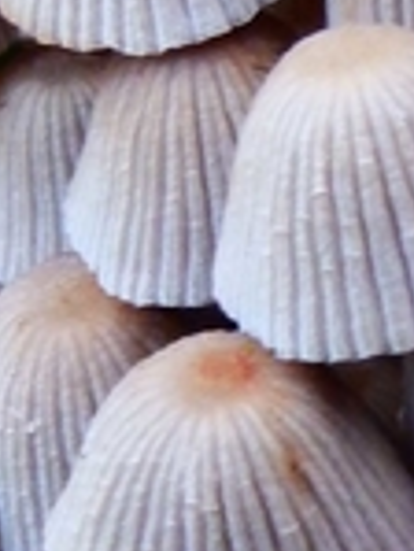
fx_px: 2038
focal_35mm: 128
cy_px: 285
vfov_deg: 15.4
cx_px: 713
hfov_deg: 10.9
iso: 320
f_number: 3.4
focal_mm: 4
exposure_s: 1/30
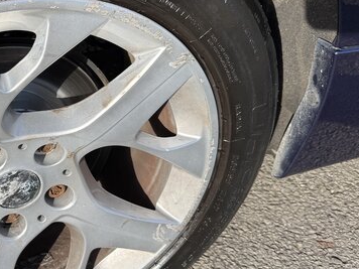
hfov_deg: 32.5
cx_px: -5
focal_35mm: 54
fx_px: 560
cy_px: 106
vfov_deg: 27.0
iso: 80
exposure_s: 1/1493
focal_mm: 6.76
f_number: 1.78
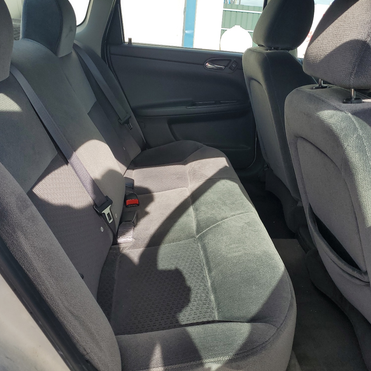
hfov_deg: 52.4
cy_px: 184
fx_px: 376
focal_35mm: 31
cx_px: 206
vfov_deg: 52.5
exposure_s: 1/1000
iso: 50
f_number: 1.5
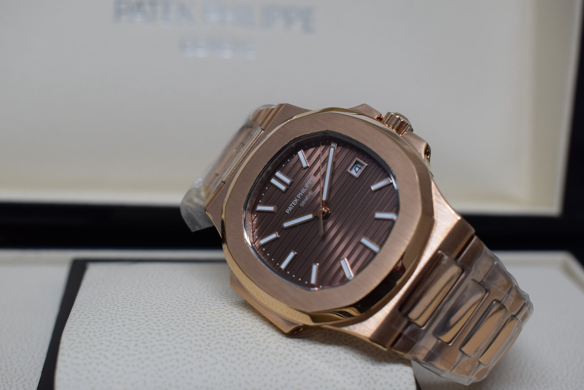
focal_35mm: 51
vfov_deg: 26.5
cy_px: 195
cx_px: 292
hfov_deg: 38.9
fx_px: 828
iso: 400
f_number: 7.1
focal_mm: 34
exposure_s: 1/40
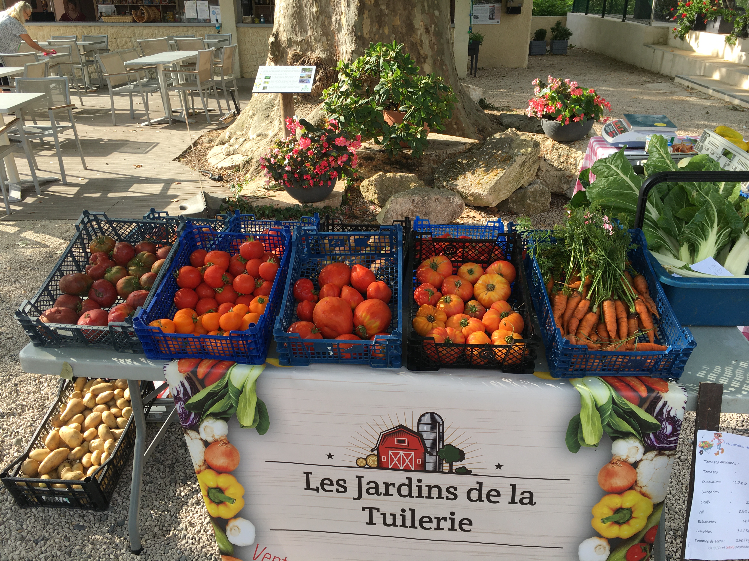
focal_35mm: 29
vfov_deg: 48.2
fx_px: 627
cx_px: 374
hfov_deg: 61.7
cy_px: 280
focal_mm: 4.15
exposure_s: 1/371
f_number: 2.2
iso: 25
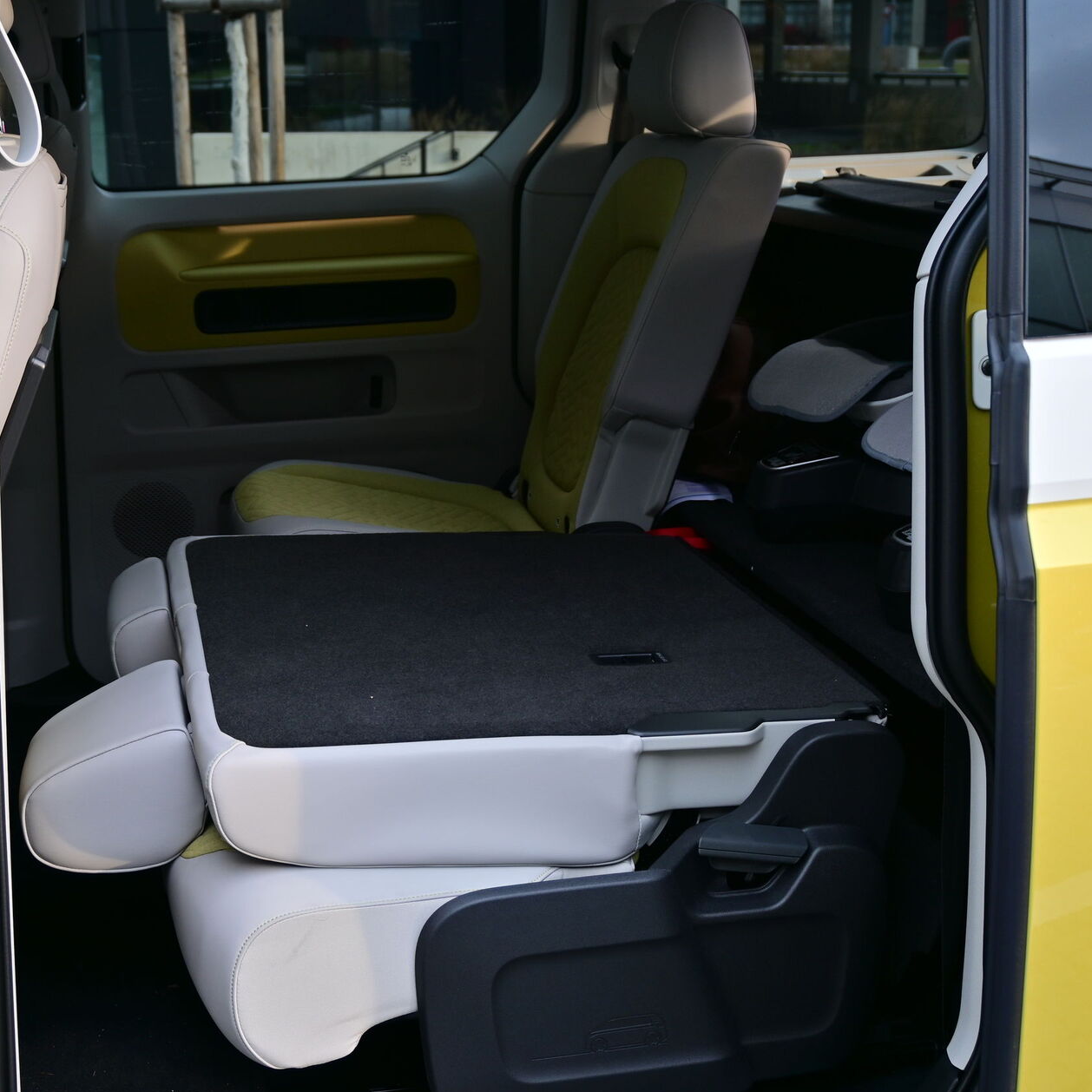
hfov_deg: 34.8
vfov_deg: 34.9
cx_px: 457
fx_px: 1736
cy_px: 549
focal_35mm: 49
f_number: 4.2
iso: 100
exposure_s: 1/40
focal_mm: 25
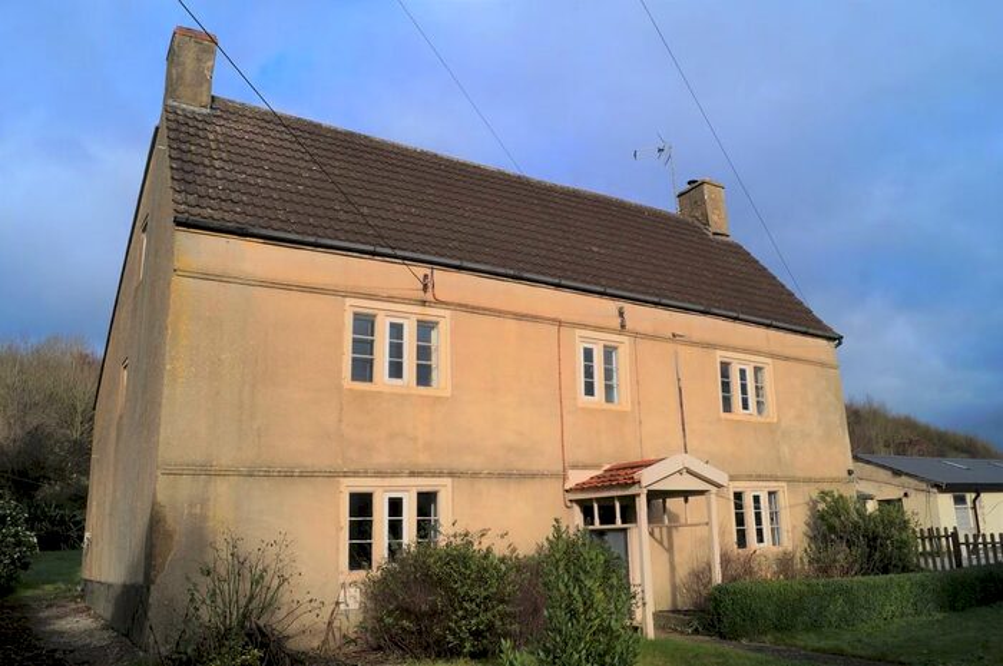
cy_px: 333
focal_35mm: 27
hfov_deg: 67.4
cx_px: 502
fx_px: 751
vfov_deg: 47.8
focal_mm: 18
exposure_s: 1/100
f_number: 13
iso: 100
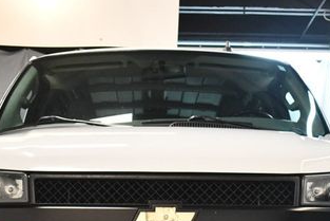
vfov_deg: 15.6
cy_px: 223
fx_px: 789
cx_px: 174
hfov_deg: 23.6
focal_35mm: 86
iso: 2000
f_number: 3.8
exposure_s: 1/125
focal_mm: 21
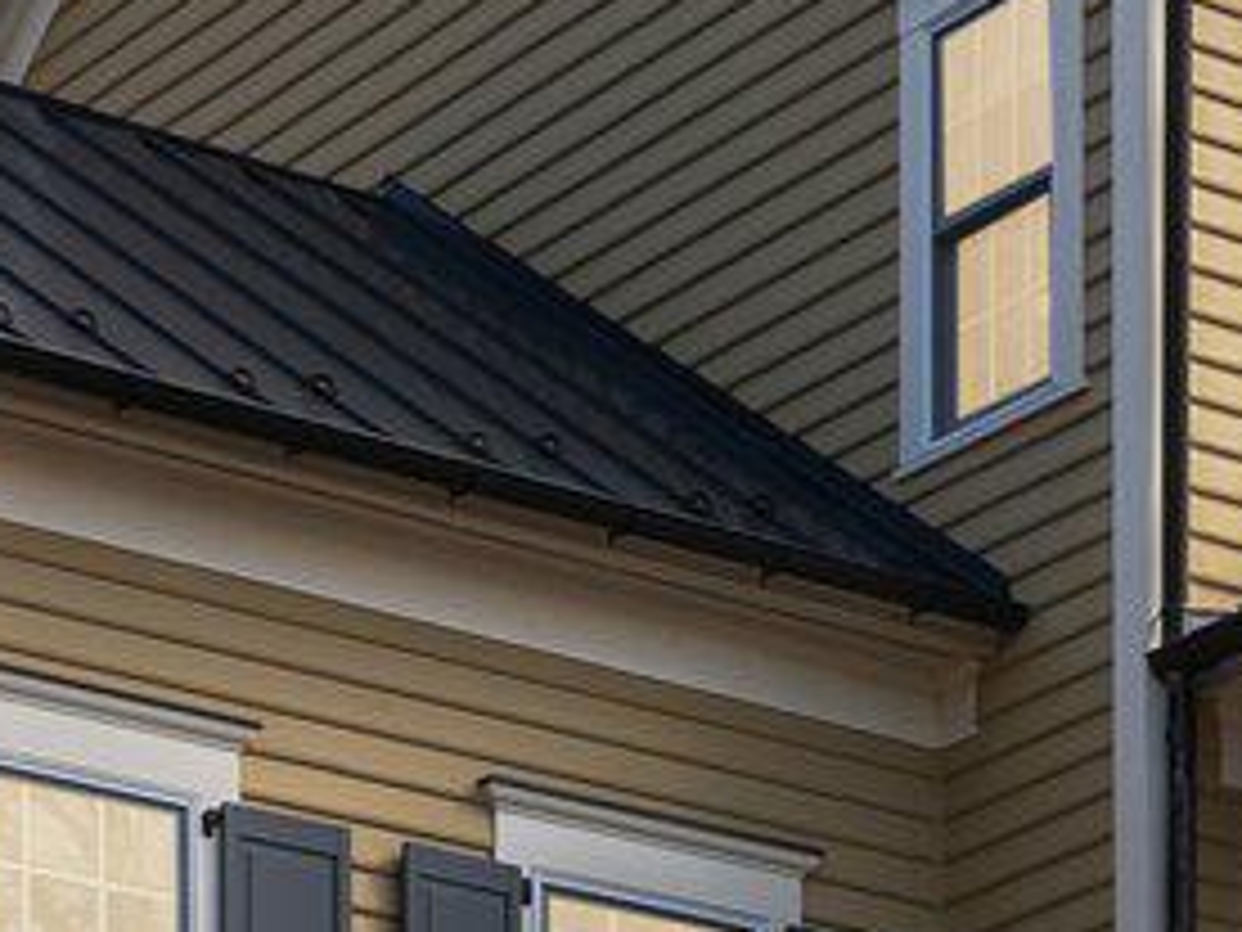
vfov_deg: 8.7
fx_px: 6135
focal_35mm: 171
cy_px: 570
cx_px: 1598
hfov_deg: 11.3
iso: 100
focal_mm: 24
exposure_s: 1/125
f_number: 8
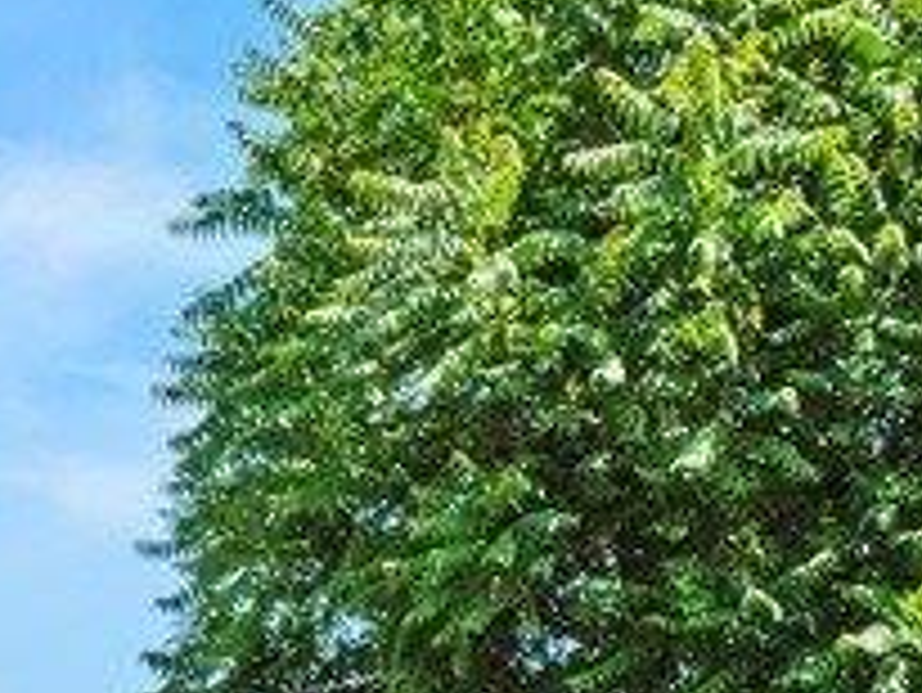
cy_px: 1602
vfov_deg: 13.8
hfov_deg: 24.0
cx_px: 175
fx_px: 2132
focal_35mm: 80
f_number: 8
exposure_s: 1/160
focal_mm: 8
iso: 250
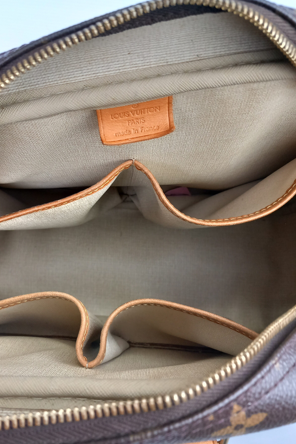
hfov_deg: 40.8
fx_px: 395
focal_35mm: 32
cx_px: 110
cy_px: 240
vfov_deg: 58.6
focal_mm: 4
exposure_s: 1/50
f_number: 1.8
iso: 125
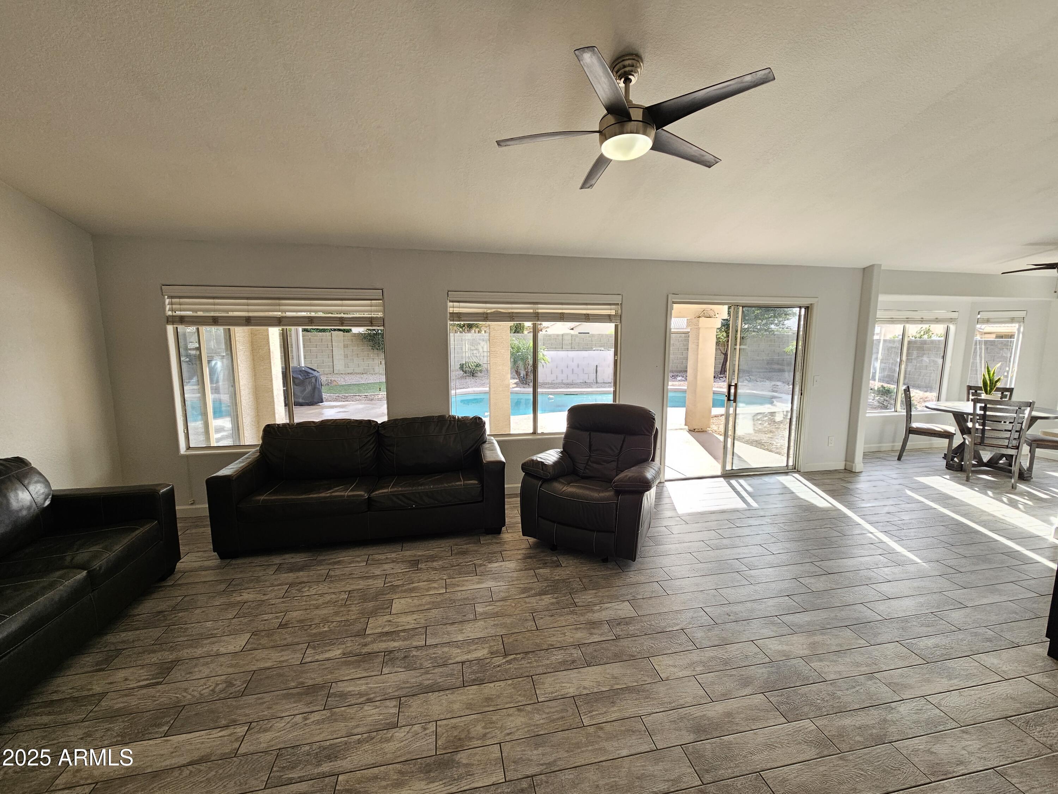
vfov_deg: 89.9
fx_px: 397
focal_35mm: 13
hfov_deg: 106.2
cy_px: 397
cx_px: 529
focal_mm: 2.2
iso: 64
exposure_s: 1/120
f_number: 2.2
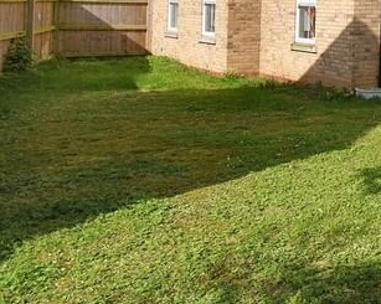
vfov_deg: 30.1
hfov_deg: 25.5
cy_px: 8
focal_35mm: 47
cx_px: 613
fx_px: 529
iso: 100
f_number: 9
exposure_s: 1/320
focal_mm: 10
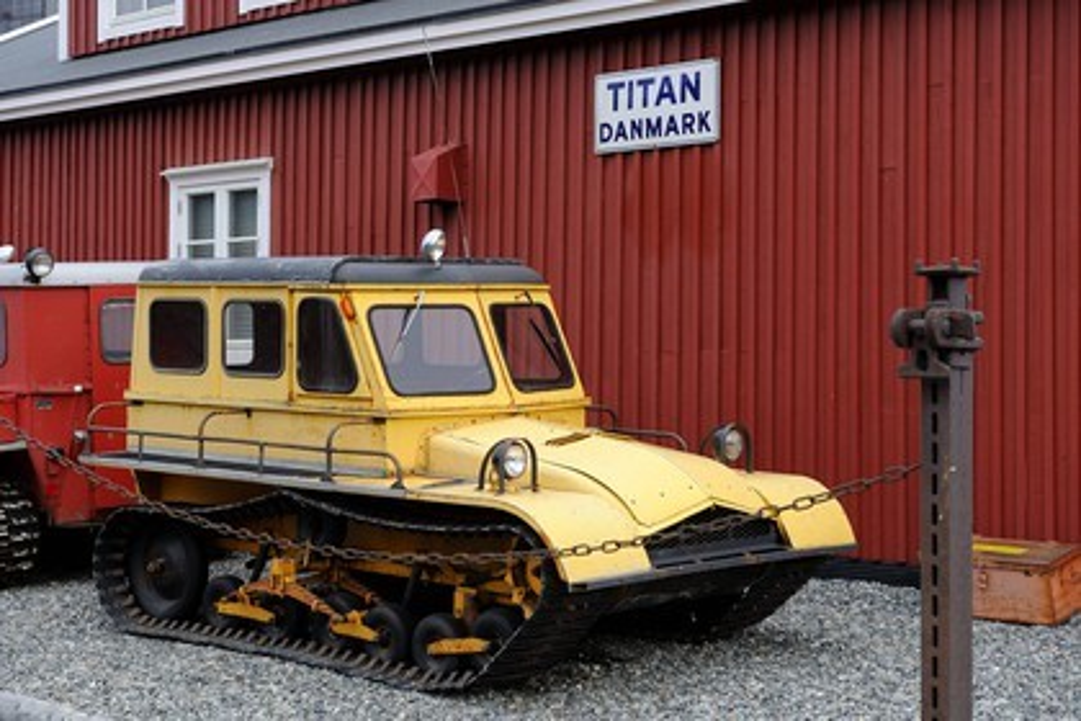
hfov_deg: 30.5
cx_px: 540
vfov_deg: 20.6
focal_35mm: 66
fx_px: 1982
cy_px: 360
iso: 400
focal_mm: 66
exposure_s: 1/160
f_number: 8
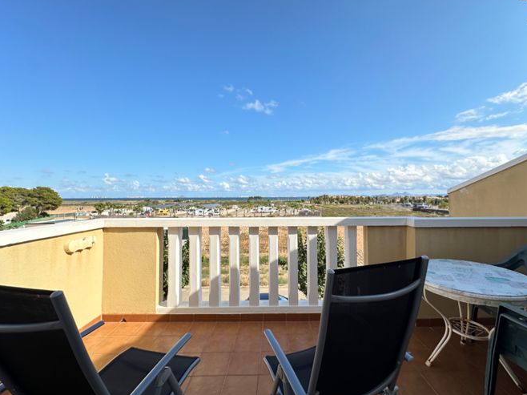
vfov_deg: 81.7
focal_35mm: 15
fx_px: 228
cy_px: 191
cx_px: 281
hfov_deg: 98.1
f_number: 2.2
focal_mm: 2.22
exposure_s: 1/1350
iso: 50
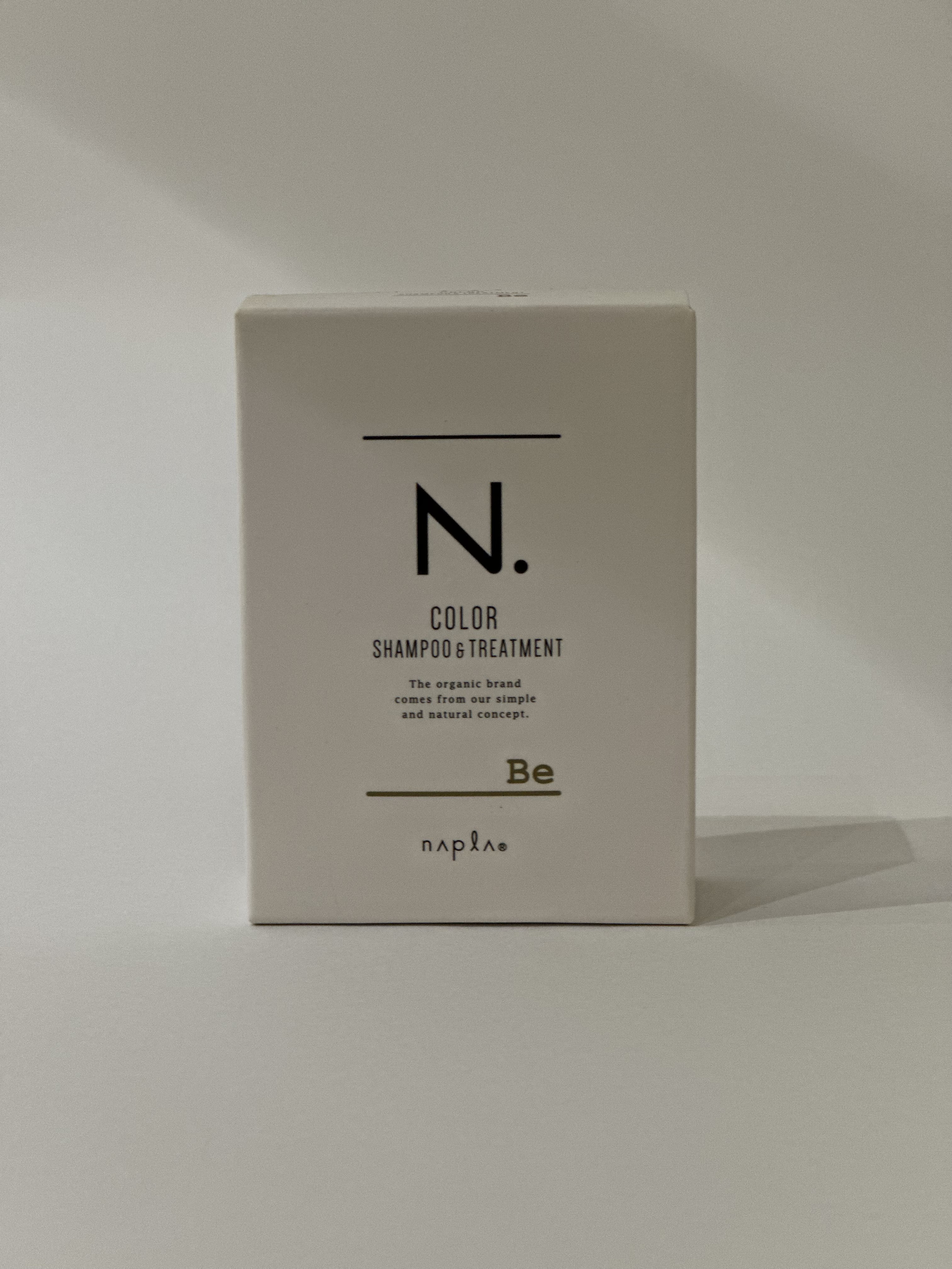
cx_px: 476
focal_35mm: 77
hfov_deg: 19.1
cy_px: 634
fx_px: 2824
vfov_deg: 25.3
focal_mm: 9
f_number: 2.8
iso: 200
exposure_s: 1/33
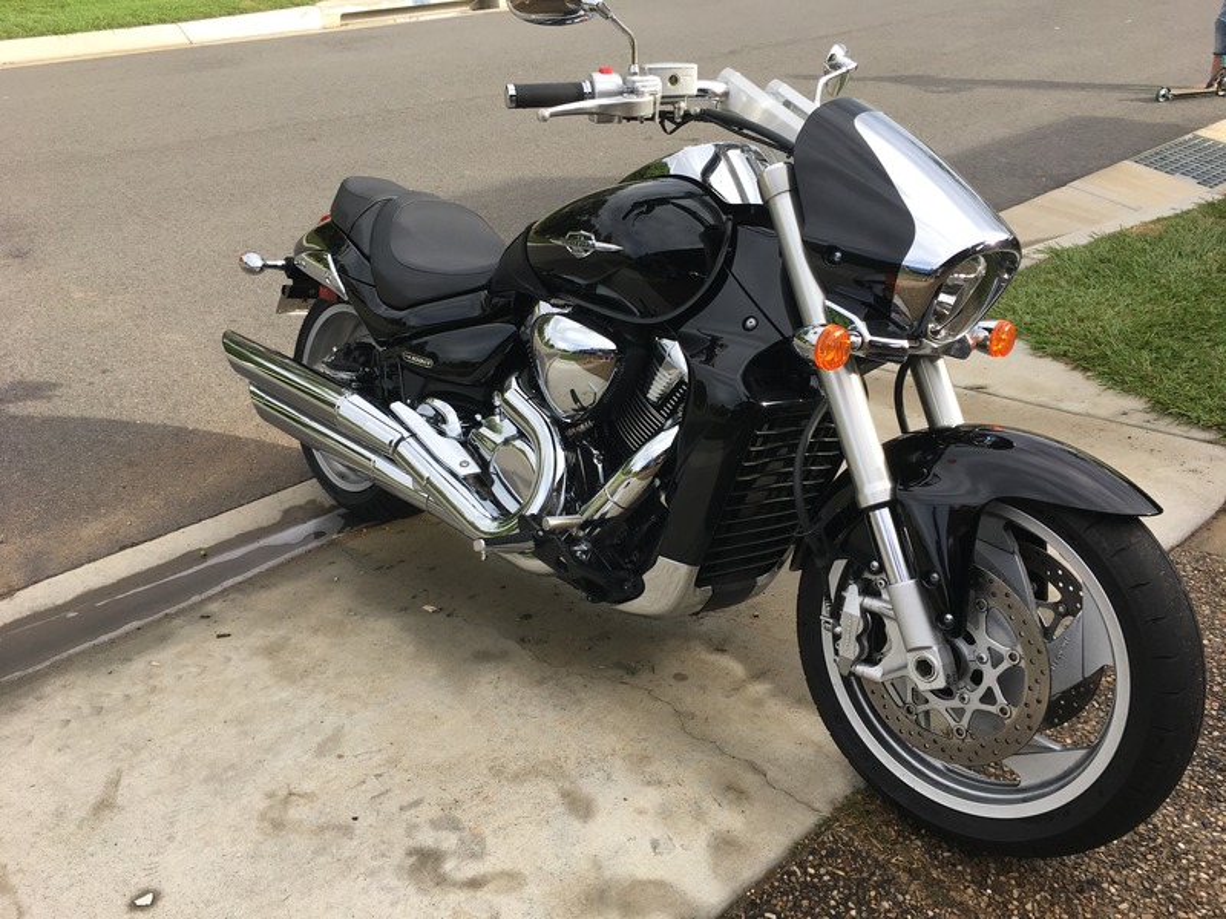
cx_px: 613
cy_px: 460
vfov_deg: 48.2
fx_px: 1027
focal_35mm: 29
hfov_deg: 61.7
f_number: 2.2
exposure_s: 1/256
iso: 25
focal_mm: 4.15
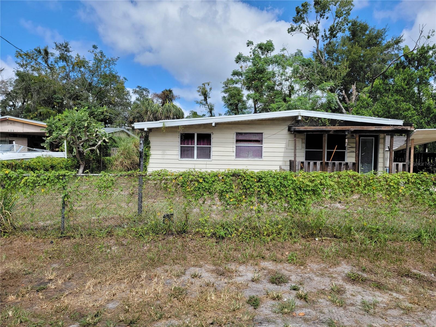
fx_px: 302
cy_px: 164
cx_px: 218
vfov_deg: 56.8
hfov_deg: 71.6
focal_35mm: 24
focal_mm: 6.7
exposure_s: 1/812
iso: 16
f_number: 1.8
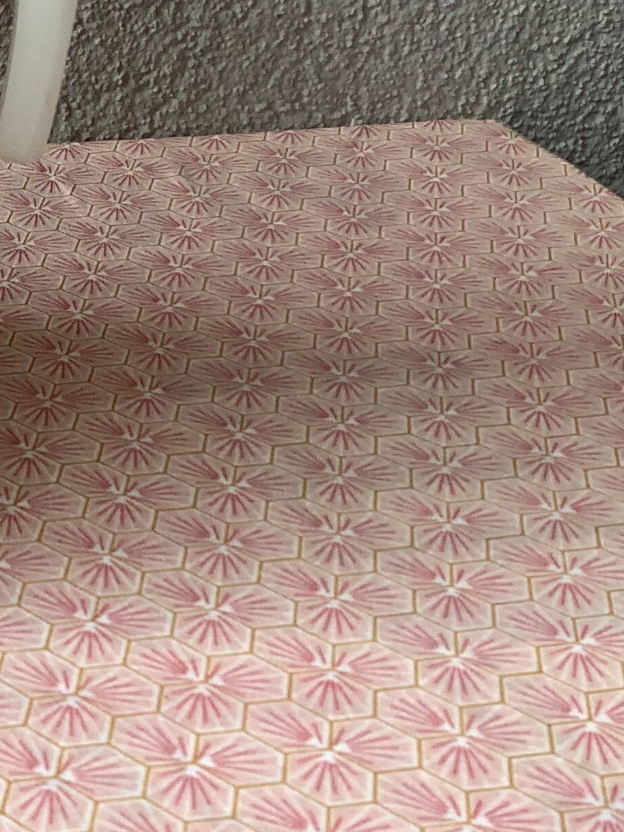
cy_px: 85
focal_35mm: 83
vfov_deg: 23.0
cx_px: -319
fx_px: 1995
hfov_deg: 16.2
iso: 25
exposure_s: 1/111
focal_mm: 3.3
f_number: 2.4
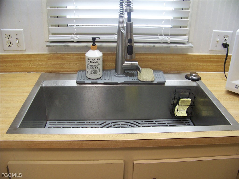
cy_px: 90
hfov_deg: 51.4
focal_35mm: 36
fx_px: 249
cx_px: 120
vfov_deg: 39.7
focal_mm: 5.85
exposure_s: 1/30
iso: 160
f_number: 2.8
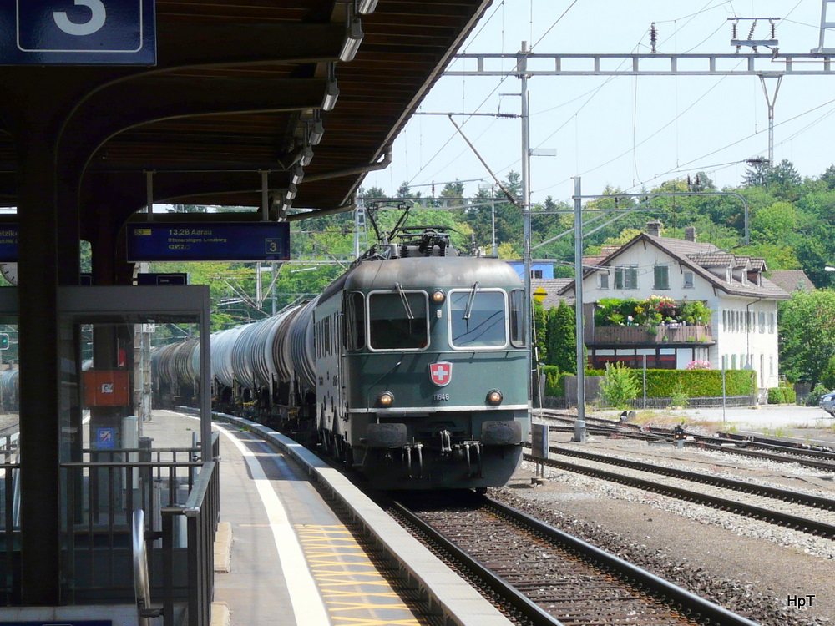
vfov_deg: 15.7
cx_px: 418
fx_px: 2267
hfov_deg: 20.9
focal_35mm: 94
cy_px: 313
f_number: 5.6
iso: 100
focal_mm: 15.4
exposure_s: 1/250
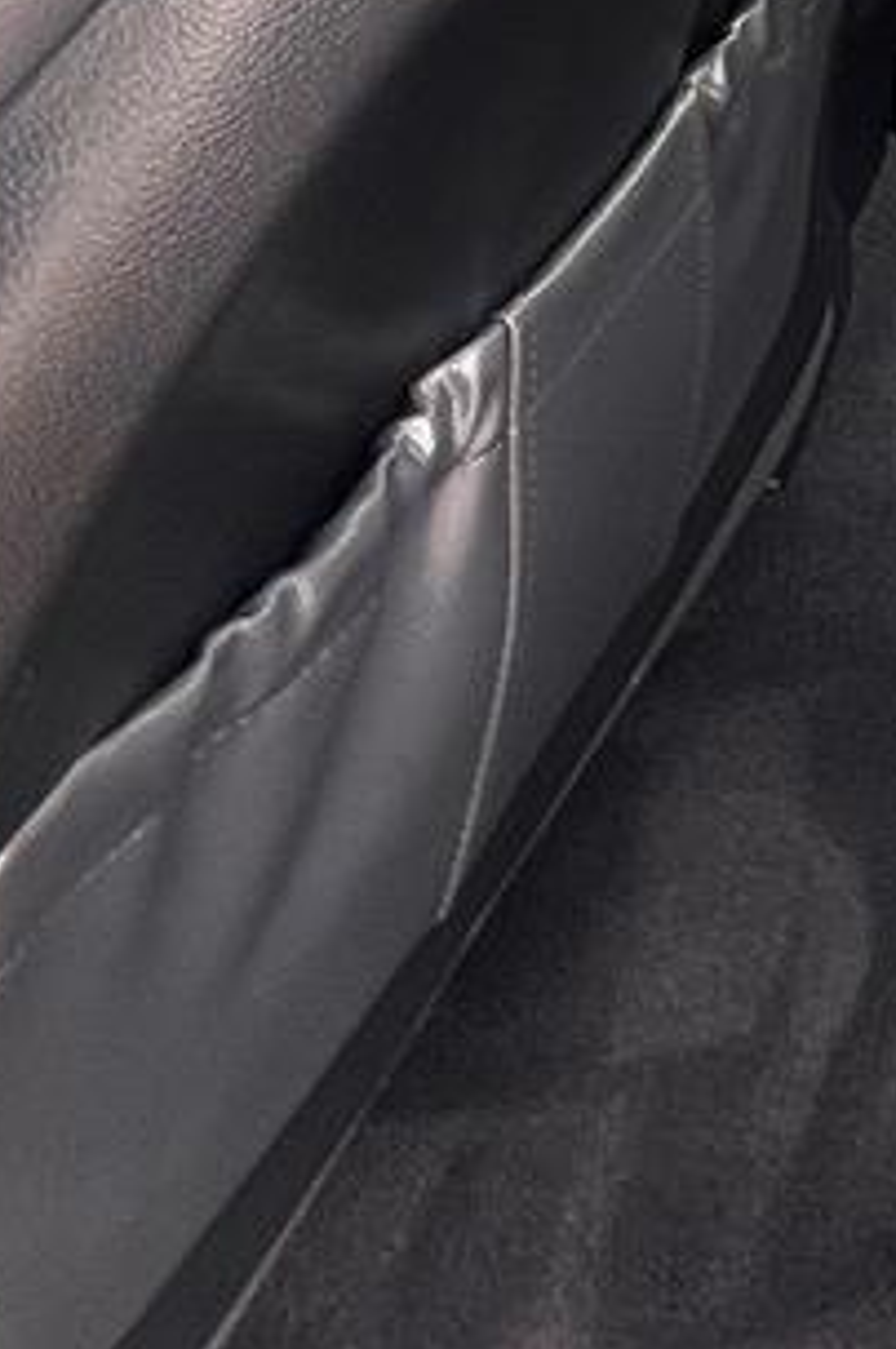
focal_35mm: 57
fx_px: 2133
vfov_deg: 25.7
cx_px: 1779
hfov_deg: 17.3
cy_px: -701
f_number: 1.8
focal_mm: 1.57
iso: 125
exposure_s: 1/99
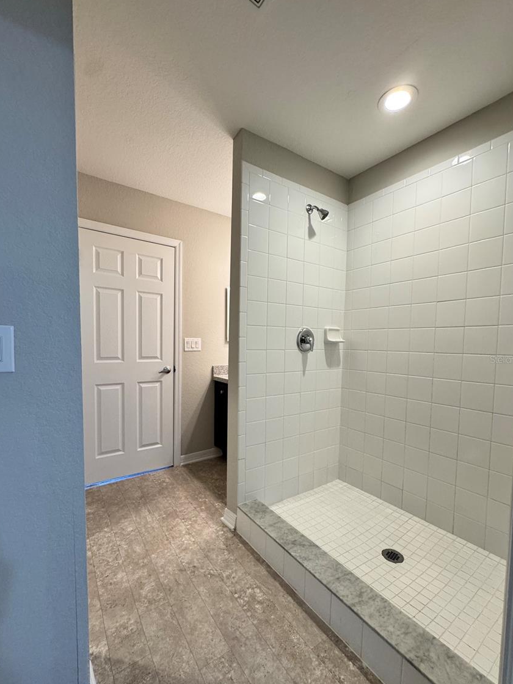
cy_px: 359
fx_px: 296
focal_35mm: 15
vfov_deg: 98.1
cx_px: 258
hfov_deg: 81.7
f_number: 2.2
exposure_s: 1/120
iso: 250
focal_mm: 2.22
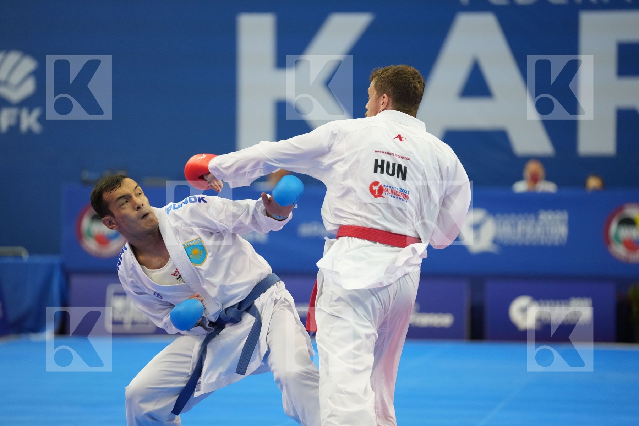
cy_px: 213
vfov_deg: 7.7
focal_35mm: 179
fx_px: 3177
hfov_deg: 11.5
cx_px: 320
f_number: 2.8
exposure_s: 1/1000
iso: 3200
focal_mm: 179
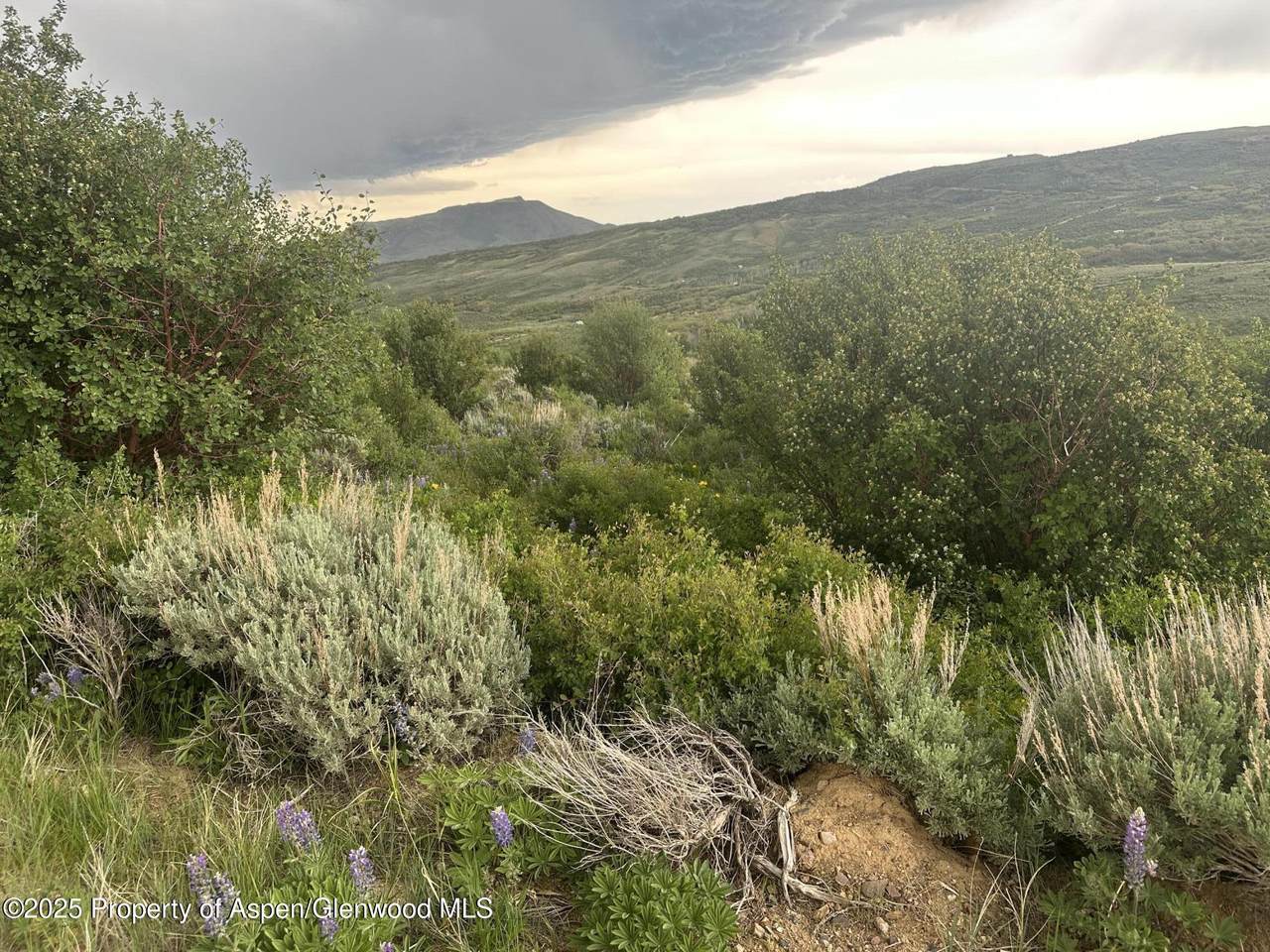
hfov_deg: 71.6
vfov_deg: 56.8
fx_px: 881
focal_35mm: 24
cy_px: 476
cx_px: 635
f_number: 1.78
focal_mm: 6.86
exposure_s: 1/309
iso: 80
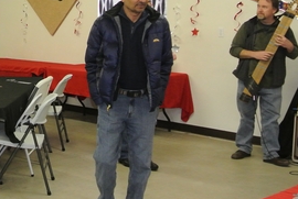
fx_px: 589
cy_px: 95
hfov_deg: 25.7
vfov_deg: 19.3
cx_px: -50
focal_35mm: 71
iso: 800
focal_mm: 11.4
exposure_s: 1/100
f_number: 4
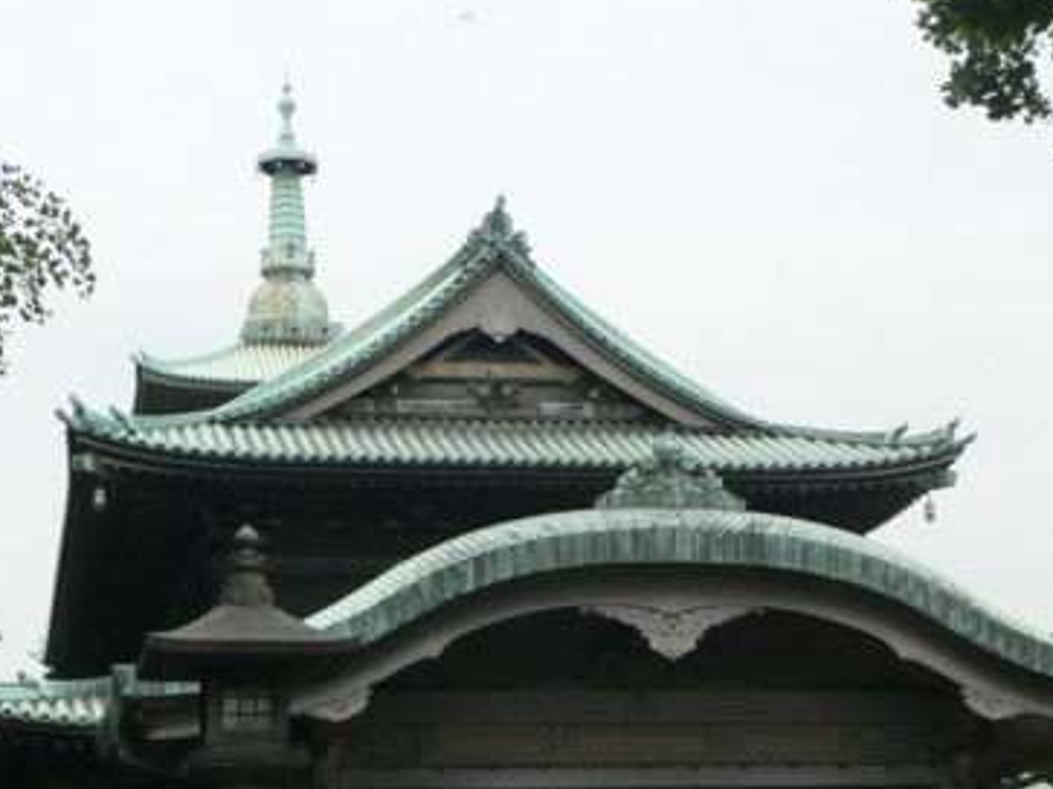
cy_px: 500
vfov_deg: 18.4
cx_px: 473
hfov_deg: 24.4
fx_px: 2433
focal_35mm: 80
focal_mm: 9.5
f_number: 4.4
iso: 100
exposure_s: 1/500
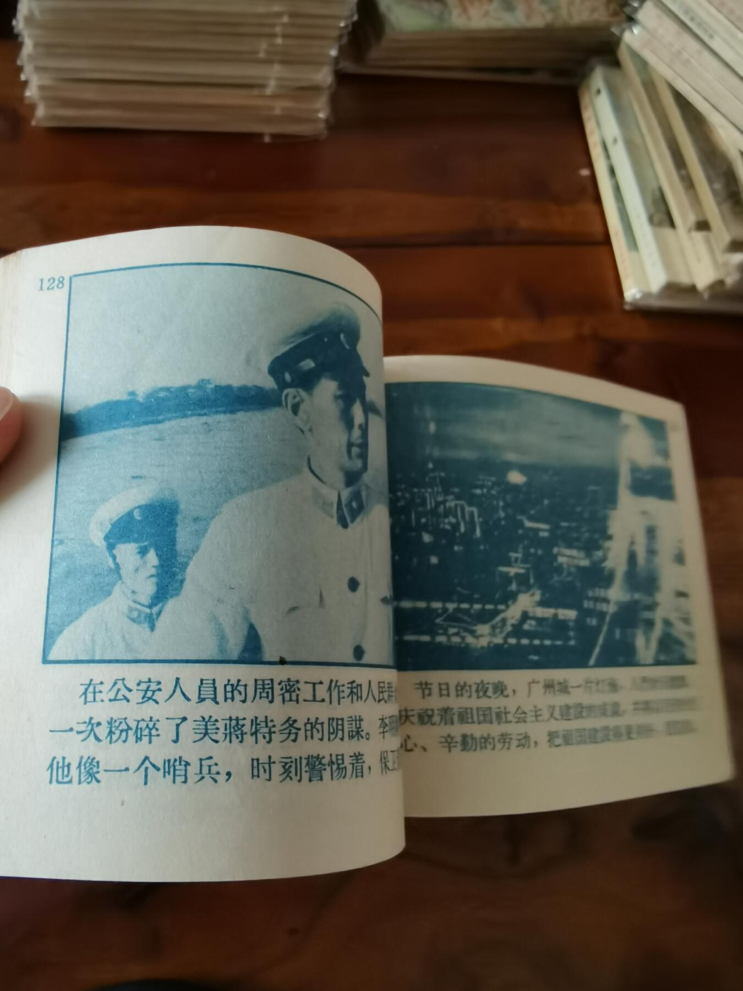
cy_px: 496
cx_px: 372
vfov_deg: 65.3
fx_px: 773
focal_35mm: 27
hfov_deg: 51.4
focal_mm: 2.26
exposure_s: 1/25
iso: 500
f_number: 2.2
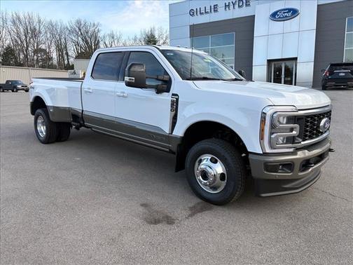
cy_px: 132
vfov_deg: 53.1
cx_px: 176
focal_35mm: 26
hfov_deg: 67.3
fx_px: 265
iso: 50
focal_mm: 5.96
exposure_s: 1/635
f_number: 1.6
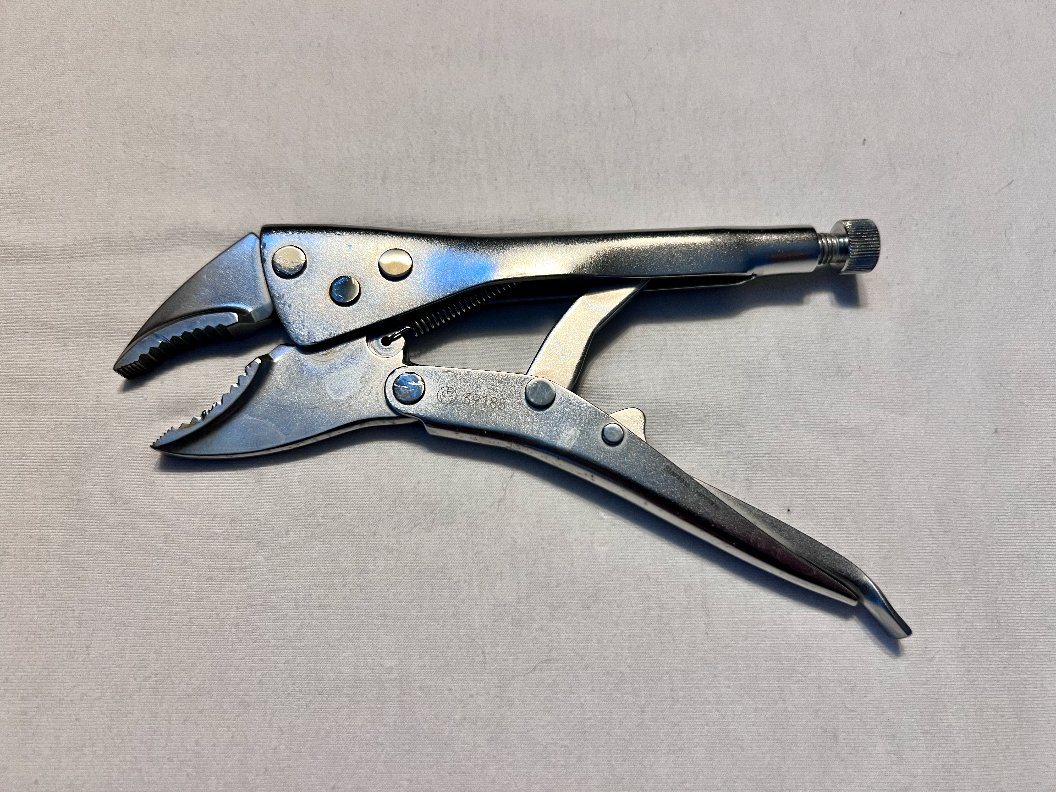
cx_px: 528
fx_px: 793
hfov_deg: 67.3
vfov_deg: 53.1
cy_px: 396
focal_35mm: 26
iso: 125
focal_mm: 5.7
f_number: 1.5
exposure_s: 1/60
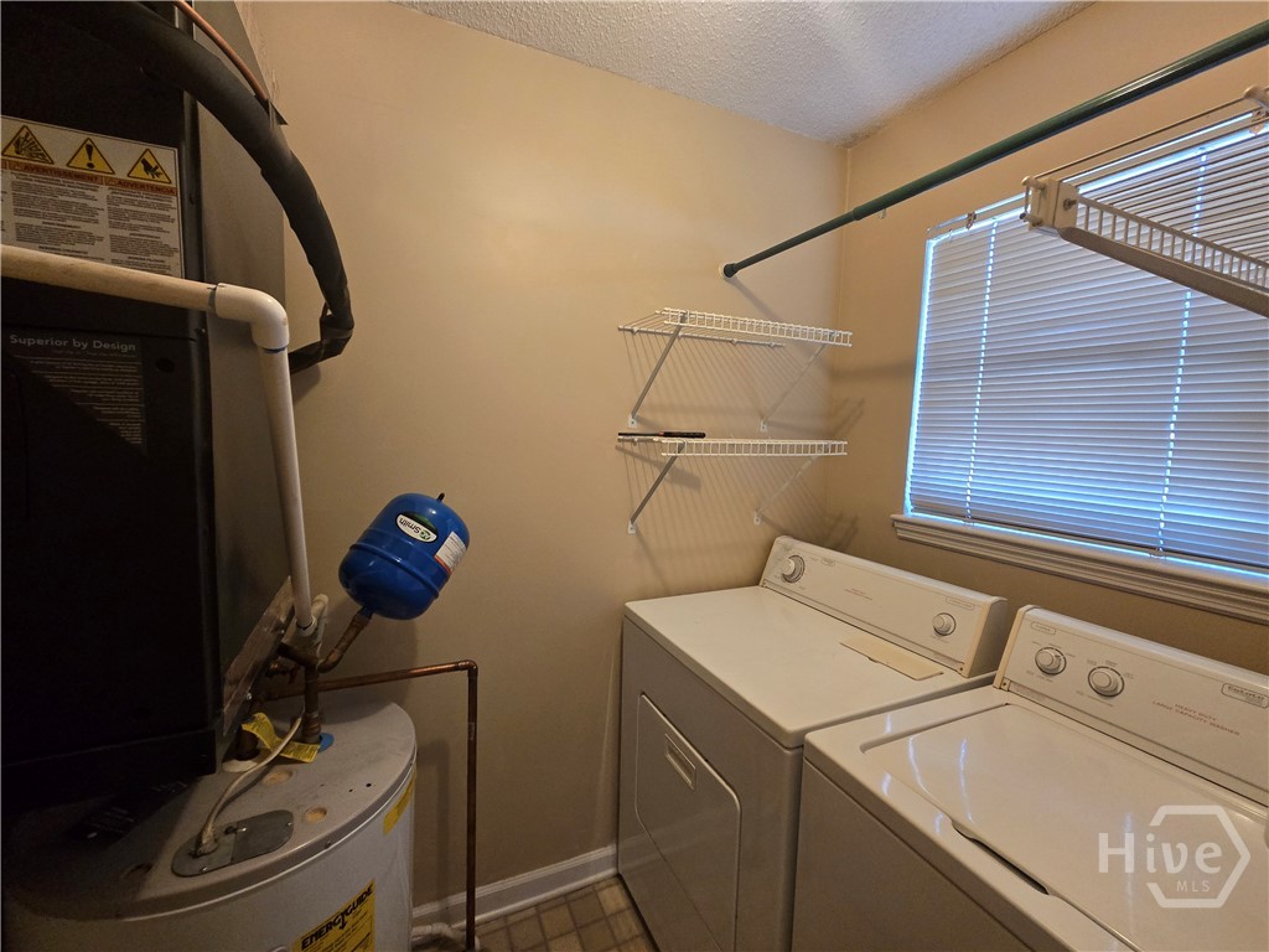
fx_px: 477
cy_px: 476
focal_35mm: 13
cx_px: 634
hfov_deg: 106.2
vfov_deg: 89.9
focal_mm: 2.2
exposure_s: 1/60
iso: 400
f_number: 2.2
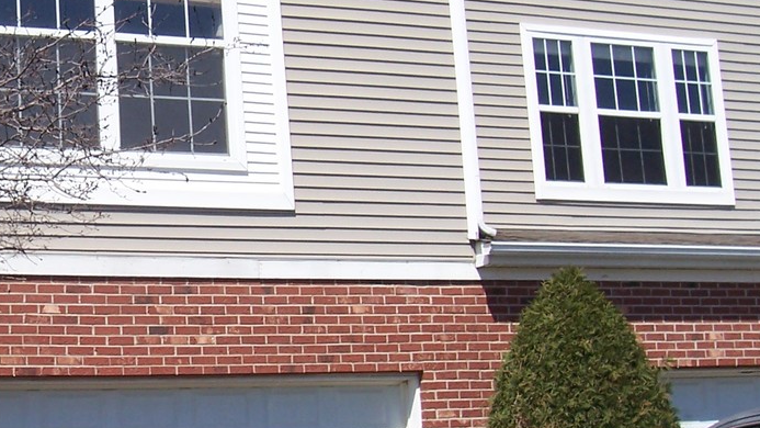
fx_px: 1552
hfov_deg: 26.2
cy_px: 260
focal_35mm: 77
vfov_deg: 15.7
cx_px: 19
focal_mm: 5.6
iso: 80
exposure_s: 1/500
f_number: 5.6
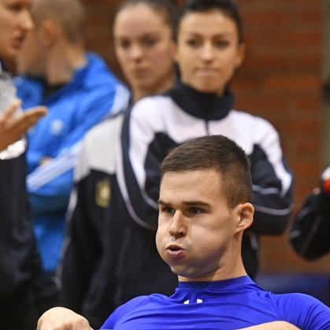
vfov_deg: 4.5
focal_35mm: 389
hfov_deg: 4.5
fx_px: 4196
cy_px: 254
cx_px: 183
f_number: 4
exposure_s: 1/250
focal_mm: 160
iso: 3200
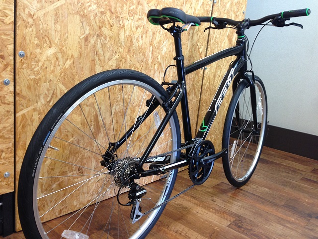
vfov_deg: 42.9
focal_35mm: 33
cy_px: 120
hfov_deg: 55.4
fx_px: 303
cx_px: 159
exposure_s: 1/20
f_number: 2.4
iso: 100
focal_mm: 4.12
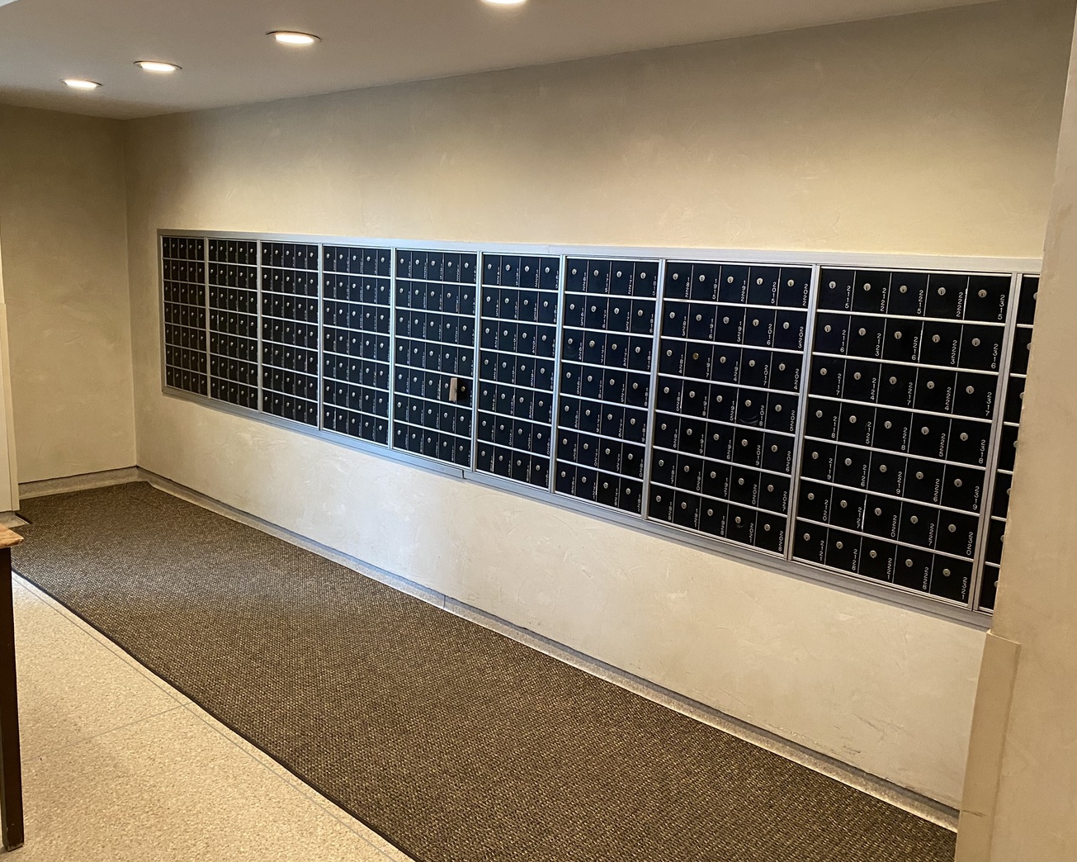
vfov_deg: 51.5
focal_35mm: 28
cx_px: 531
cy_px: 417
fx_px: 893
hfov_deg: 62.2
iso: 400
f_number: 1.8
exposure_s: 1/40
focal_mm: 4.25
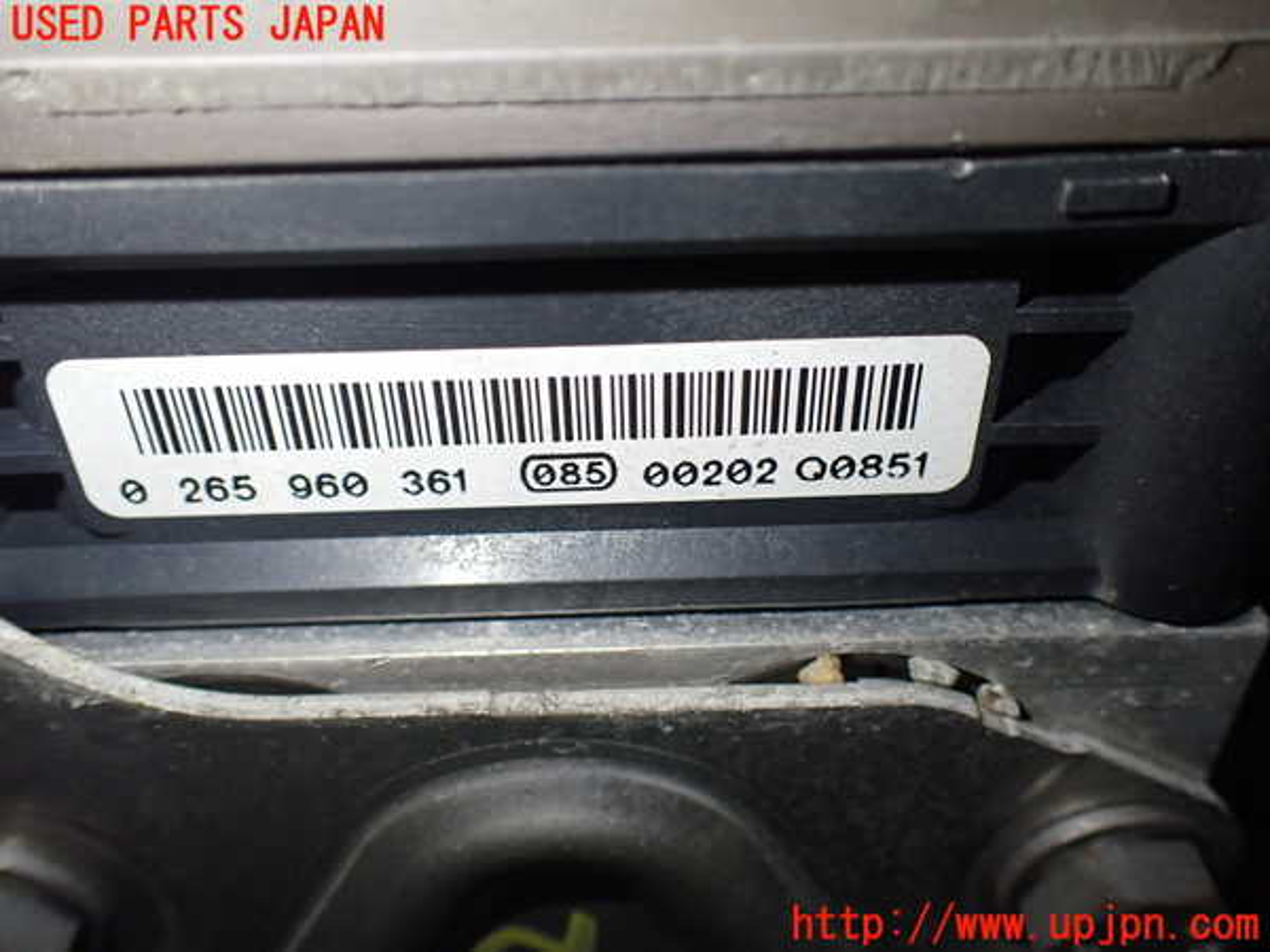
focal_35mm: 30
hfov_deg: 60.0
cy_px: 476
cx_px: 635
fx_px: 1101
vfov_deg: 46.8
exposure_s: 1/125
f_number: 2.3
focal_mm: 5.4
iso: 500
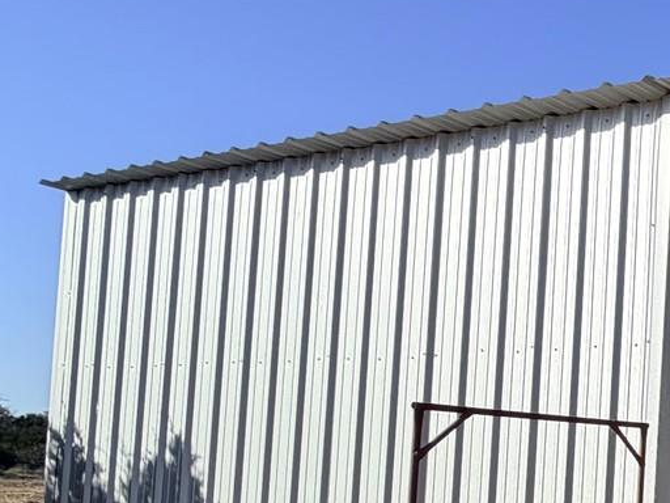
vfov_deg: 25.2
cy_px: 464
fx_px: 1084
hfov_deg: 22.8
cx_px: 1152
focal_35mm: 56
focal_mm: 2.22
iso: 32
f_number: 2.2
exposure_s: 1/864
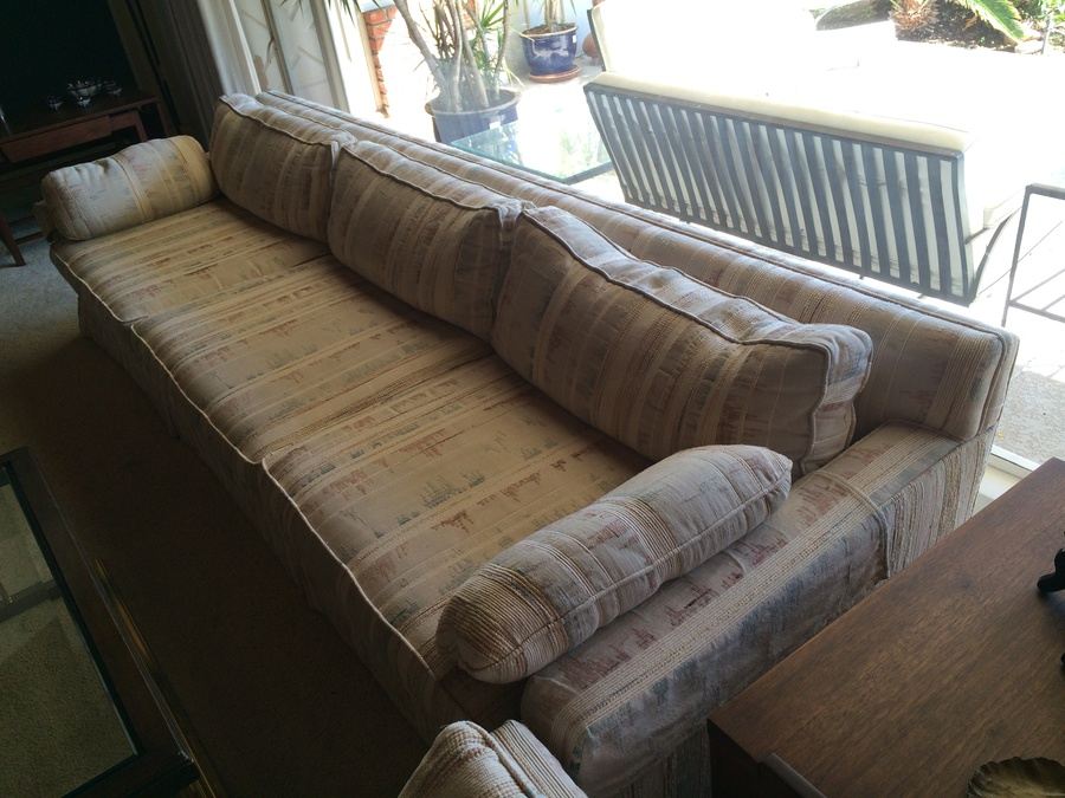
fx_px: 923
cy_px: 399
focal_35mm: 30
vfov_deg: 46.8
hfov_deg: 60.0
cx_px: 532
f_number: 2.2
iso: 50
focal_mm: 4.12
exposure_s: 1/120
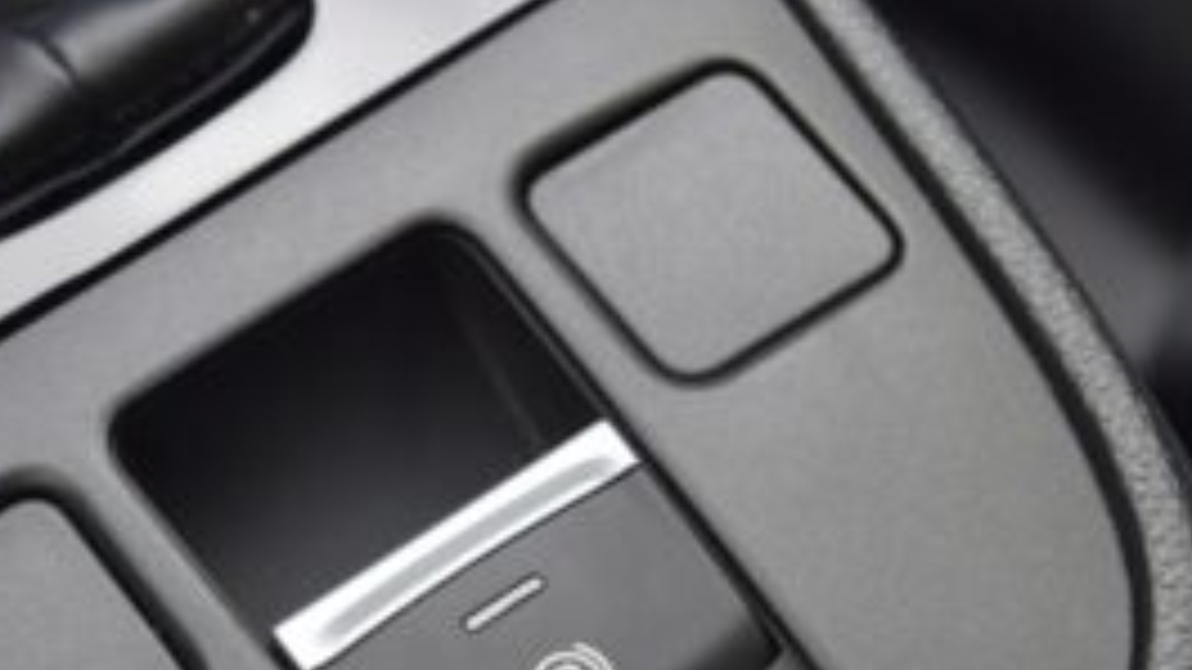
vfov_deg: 11.6
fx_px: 3287
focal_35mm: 104
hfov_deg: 20.5
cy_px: 452
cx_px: 378
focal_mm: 32
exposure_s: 1/80
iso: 400
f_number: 4.5
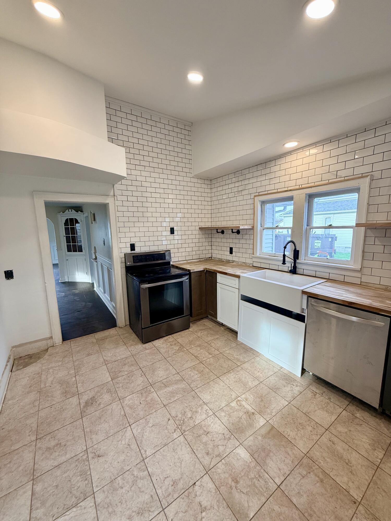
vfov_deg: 102.1
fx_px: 211
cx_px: 196
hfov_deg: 85.7
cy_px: 260
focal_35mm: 14
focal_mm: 2.22
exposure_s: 1/120
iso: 125
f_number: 2.2
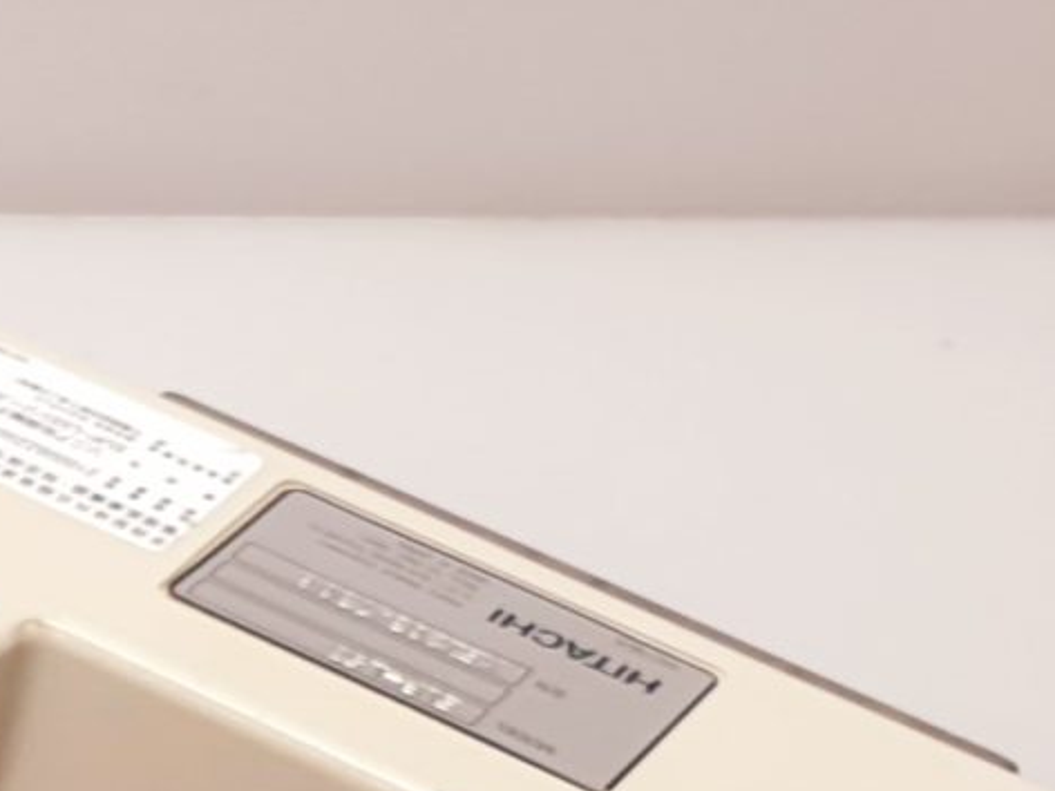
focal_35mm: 141
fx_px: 4297
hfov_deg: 12.1
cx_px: -1178
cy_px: 1459
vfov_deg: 9.9
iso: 50
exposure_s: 1/50
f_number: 2.4
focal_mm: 4.3
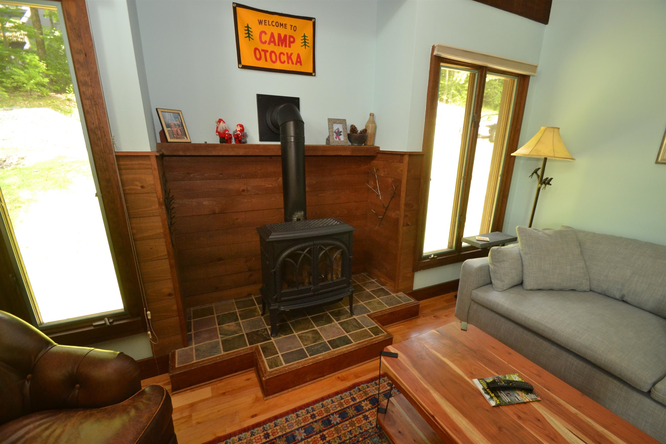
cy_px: 222
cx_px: 333
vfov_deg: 77.3
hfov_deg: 100.4
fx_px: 277
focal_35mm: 15
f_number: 3.5
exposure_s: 1/60
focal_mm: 10
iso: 1000
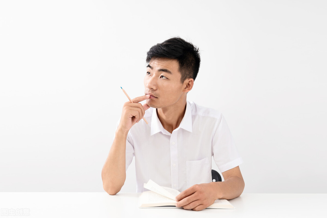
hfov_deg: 39.6
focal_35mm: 50
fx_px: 454
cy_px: 109
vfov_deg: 27.0
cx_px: 164
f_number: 5.6
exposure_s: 1/125
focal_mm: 50
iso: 50
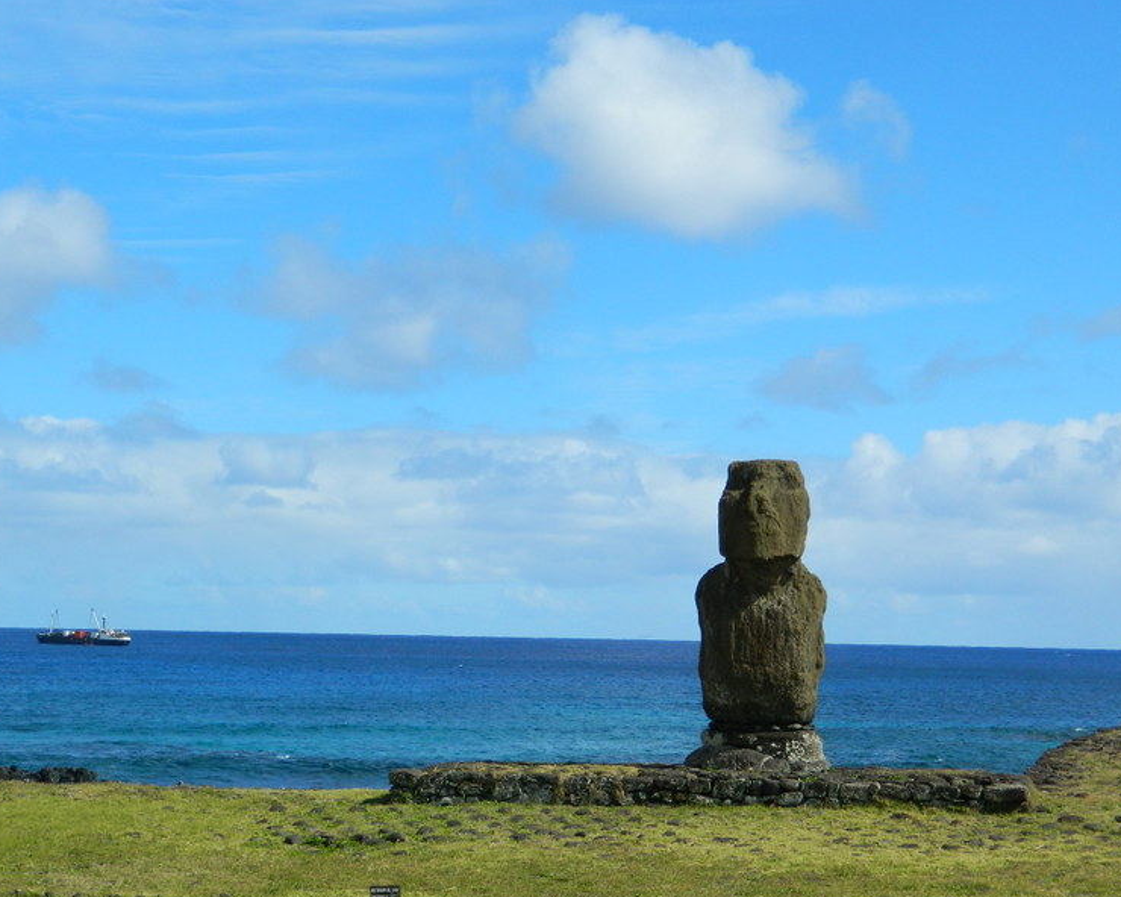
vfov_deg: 19.9
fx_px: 2555
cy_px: 567
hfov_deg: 24.7
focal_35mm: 77
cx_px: 486
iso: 80
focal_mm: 10.2
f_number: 10.7
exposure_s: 1/125
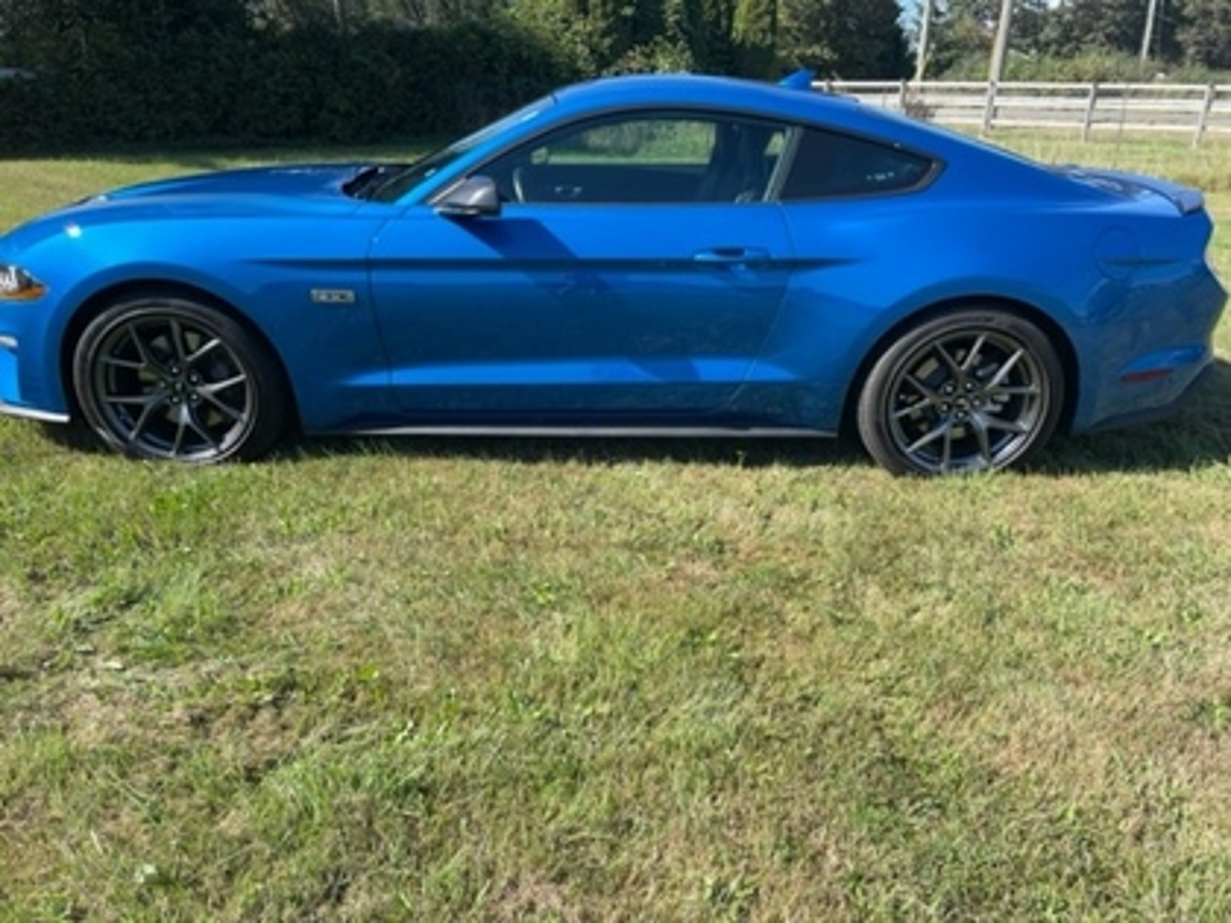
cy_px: 462
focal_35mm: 26
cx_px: 616
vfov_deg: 53.1
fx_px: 925
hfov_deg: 67.3
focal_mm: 4.2
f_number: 1.6
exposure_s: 1/1182
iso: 32
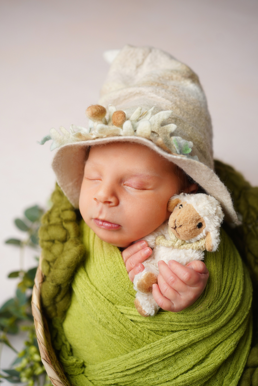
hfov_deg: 37.9
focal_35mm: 35
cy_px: 193
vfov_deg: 54.4
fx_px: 376
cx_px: 129
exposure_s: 1/200
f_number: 3.5
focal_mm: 35
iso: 100
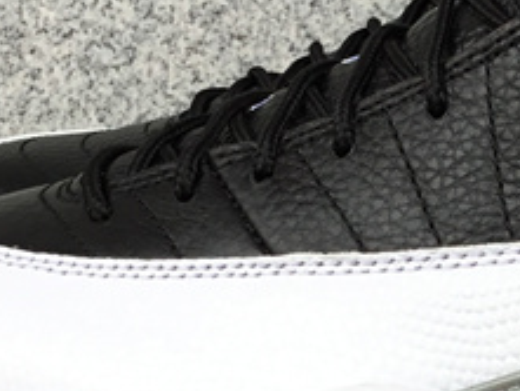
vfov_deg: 11.6
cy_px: 430
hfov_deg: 15.4
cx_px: 520
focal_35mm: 126
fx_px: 1894
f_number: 2.4
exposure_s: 1/206
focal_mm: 3.3
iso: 25
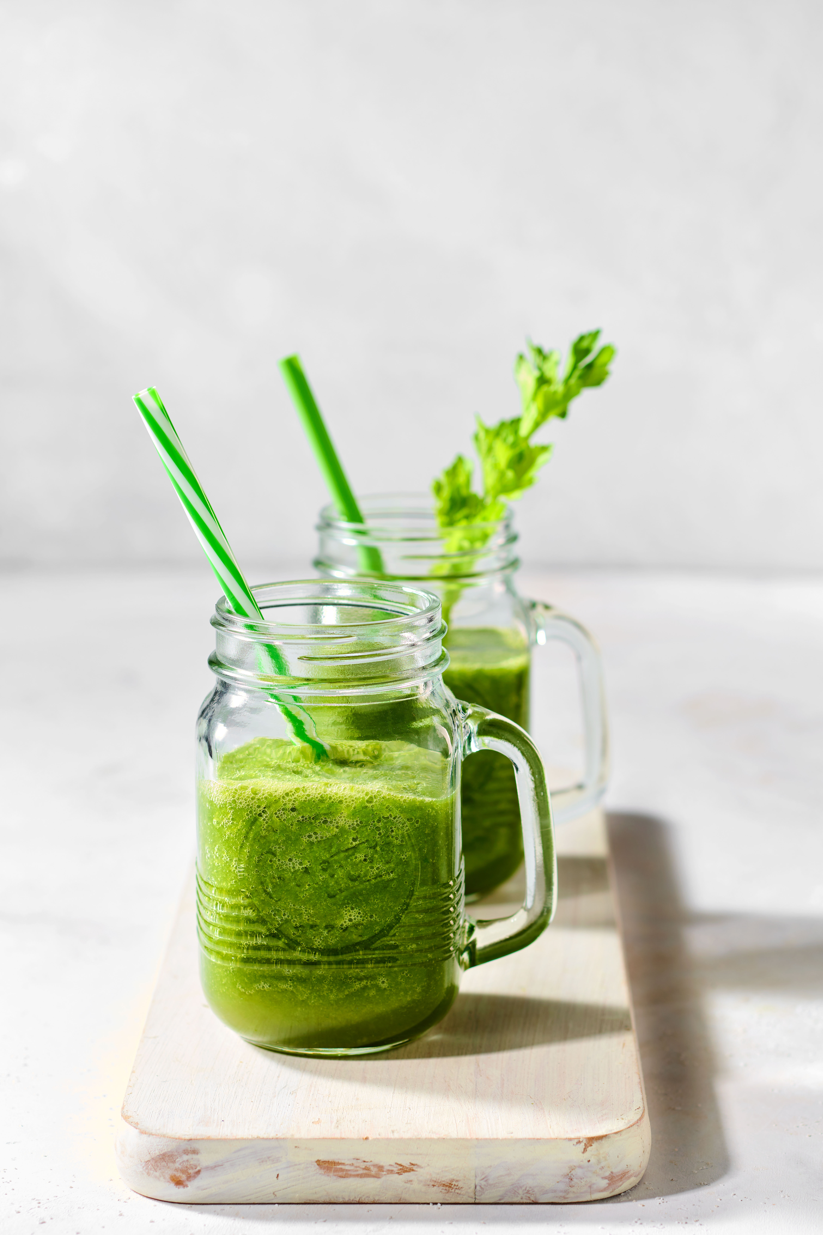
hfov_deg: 16.1
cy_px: 618
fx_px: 2914
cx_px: 412
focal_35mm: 85
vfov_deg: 23.9
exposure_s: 1/160
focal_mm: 85
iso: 100
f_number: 6
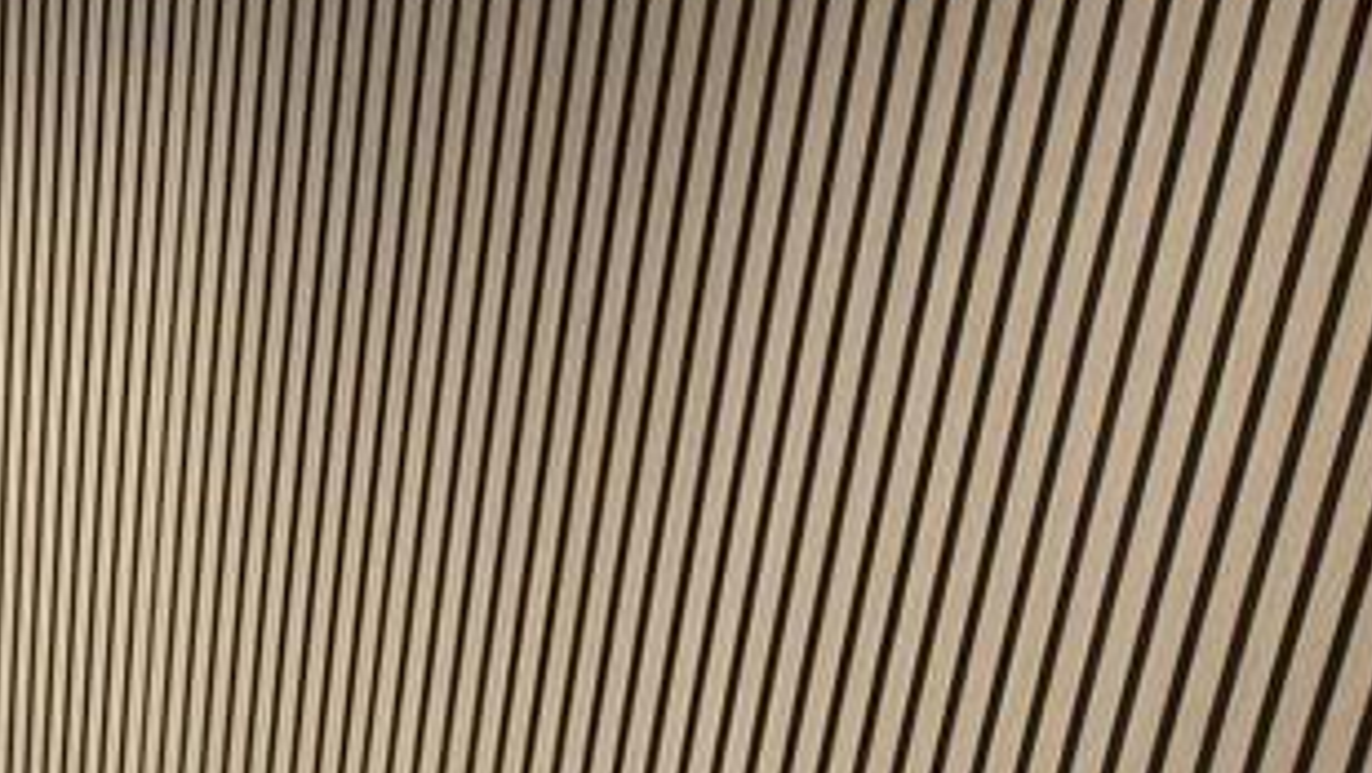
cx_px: -391
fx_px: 1710
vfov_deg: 21.6
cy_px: 1142
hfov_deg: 33.0
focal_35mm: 47
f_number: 2.2
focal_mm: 2.2
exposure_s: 1/50
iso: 500
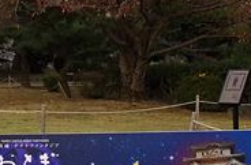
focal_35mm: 100
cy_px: -10
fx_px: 694
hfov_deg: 19.8
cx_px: -10
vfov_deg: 13.3
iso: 3200
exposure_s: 1/100
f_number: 11
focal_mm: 18
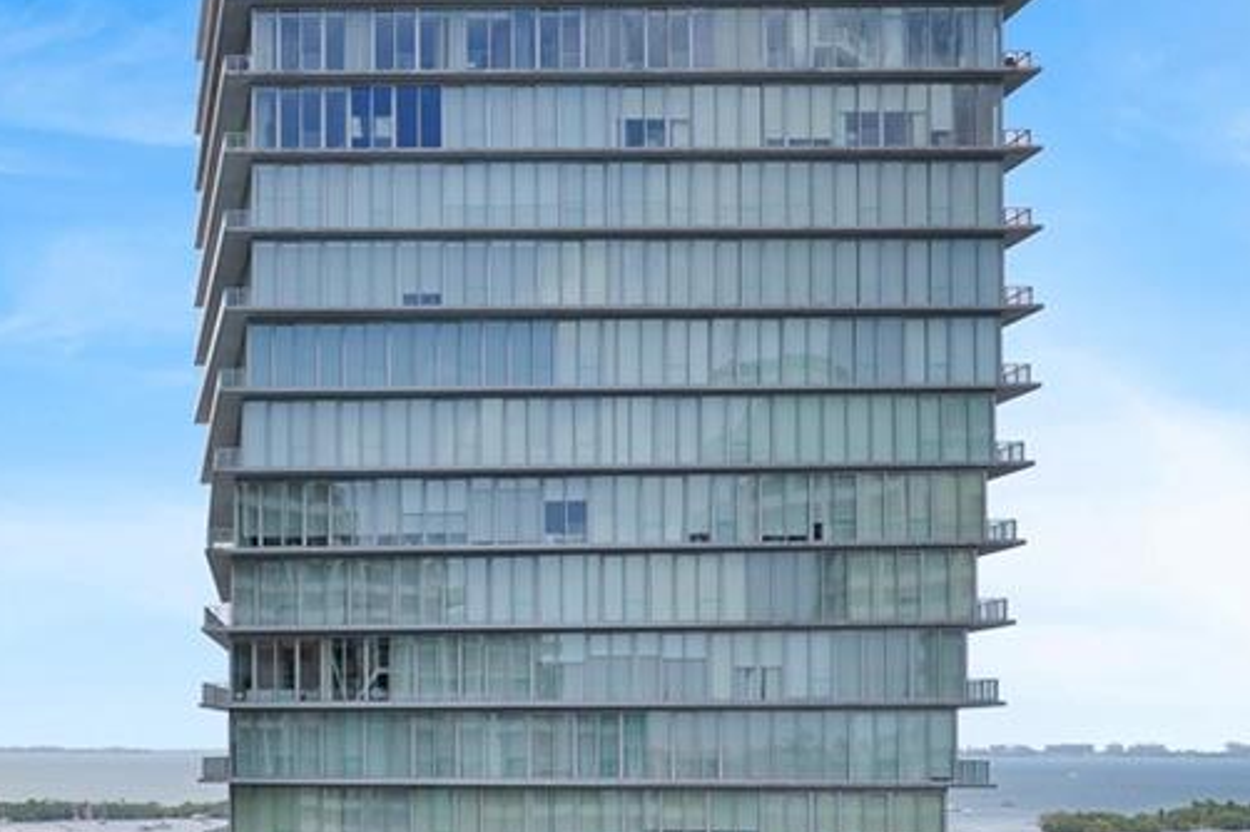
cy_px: 717
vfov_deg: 25.8
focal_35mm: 51
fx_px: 1770
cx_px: 65
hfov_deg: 35.9
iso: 250
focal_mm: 16
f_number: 13
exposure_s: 1/640
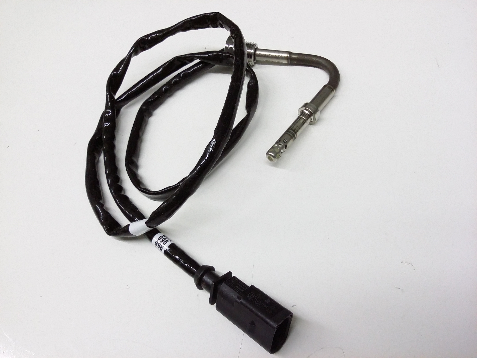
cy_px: 179
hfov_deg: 56.8
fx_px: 441
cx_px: 238
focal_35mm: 32
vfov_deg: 44.2
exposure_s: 1/17
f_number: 2.4
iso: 160
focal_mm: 3.4
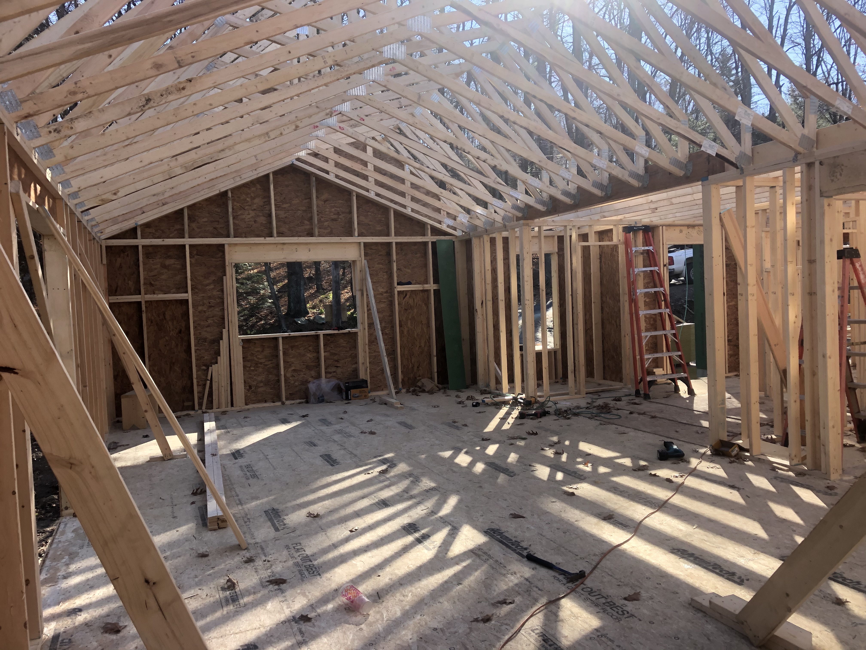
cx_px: 433
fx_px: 700
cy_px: 325
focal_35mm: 28
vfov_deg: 49.7
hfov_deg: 63.4
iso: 20
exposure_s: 1/302
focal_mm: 3.99
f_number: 1.8
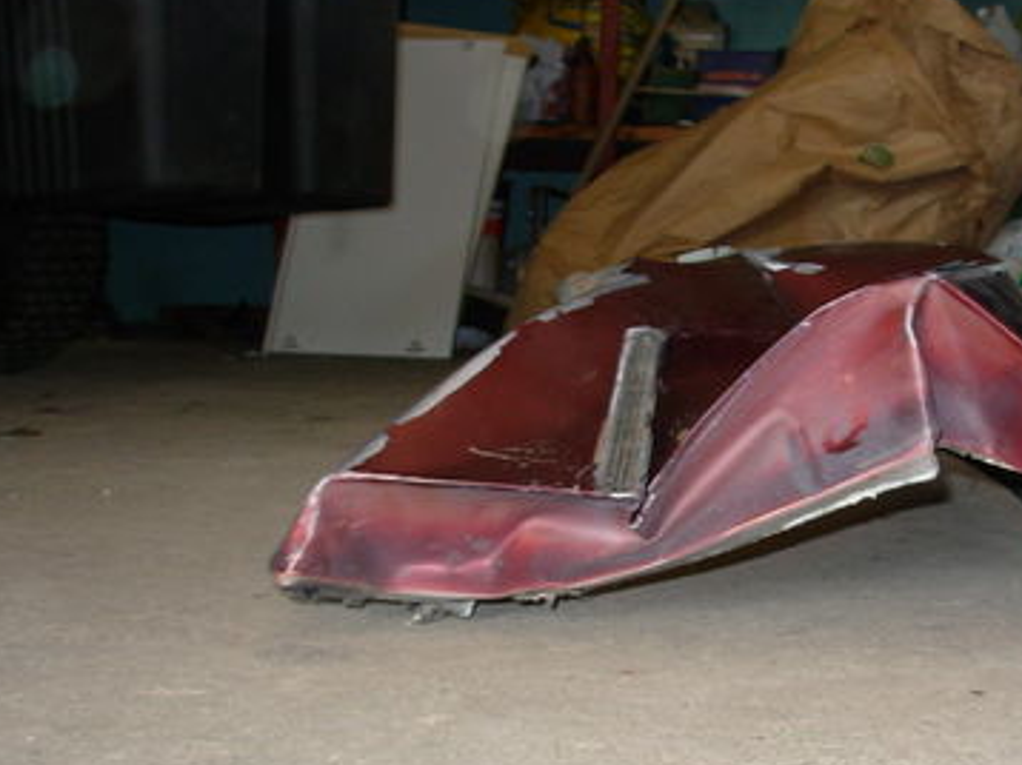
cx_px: 822
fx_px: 2006
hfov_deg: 28.0
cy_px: 462
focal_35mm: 68
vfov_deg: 21.6
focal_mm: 6.3
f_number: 2.9
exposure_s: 1/32
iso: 50
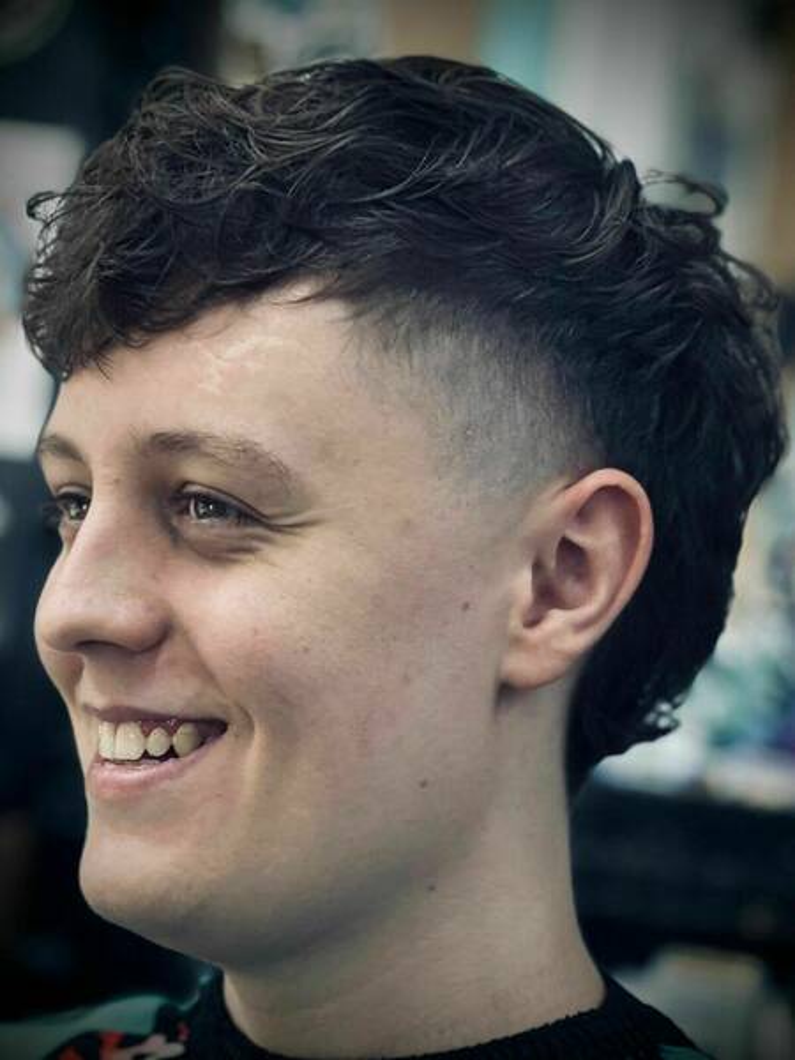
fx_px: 2358
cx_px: 398
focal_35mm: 77
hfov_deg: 19.1
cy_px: 530
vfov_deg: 25.3
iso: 160
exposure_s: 1/50
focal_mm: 9
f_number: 2.8
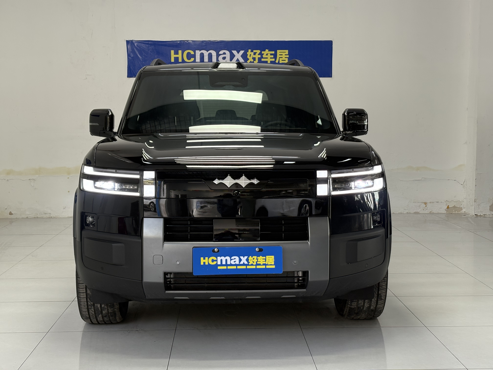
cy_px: 185
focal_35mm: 52
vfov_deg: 28.0
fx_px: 741
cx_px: 246
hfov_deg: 36.8
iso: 64
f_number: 1.6
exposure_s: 1/74
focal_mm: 5.96
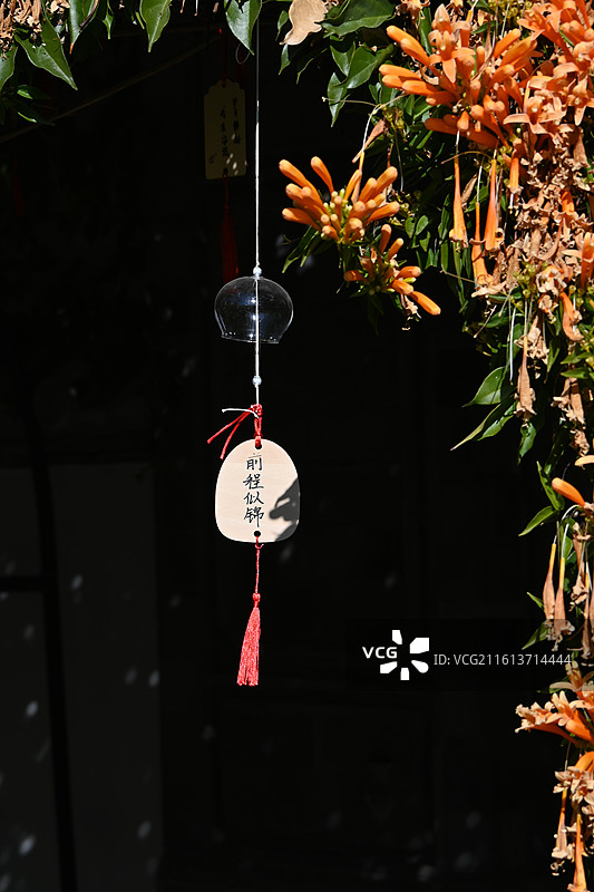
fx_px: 2600
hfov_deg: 13.0
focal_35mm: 105
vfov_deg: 19.5
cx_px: 297
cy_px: 446
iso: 100
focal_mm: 70
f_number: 8
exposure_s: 1/500
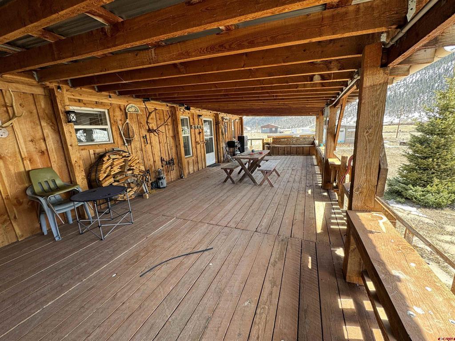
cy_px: 170
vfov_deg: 85.7
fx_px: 184
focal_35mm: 14
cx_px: 228
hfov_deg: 102.1
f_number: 2.2
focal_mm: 2.22
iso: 50
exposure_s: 1/99
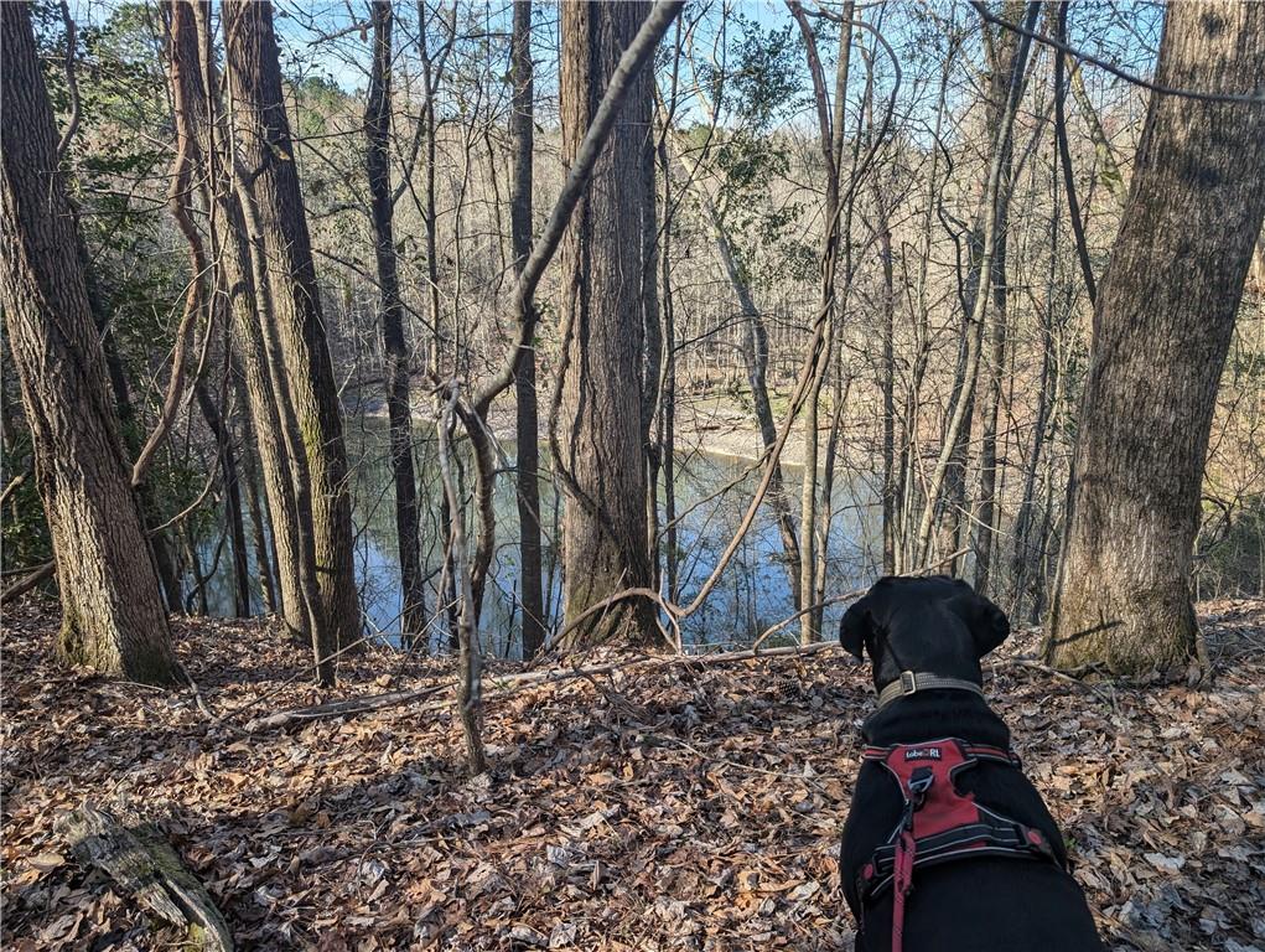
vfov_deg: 56.9
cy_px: 476
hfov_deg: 71.5
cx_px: 632
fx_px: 878
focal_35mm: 24
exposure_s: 1/320
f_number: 1.68
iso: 20
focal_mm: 6.9
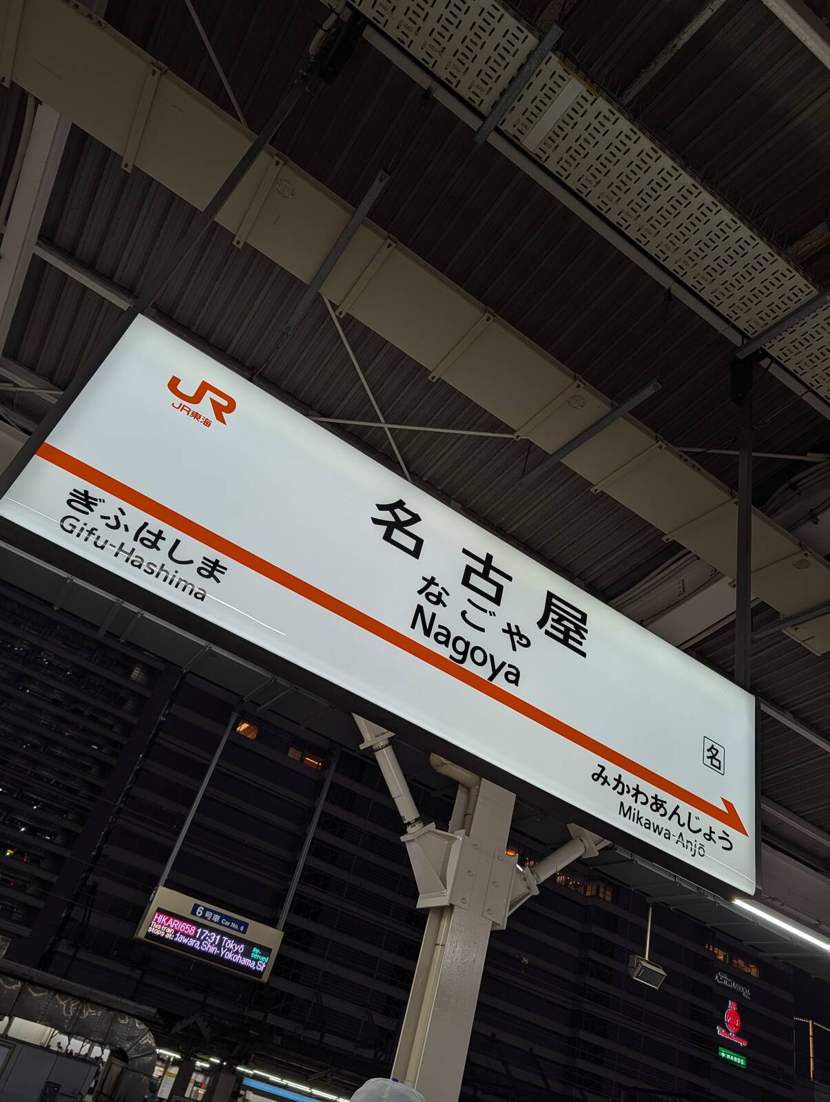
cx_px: 415
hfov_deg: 56.9
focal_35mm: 24
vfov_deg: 71.5
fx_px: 765
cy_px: 551
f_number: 1.68
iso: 20
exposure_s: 1/506
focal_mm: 6.9
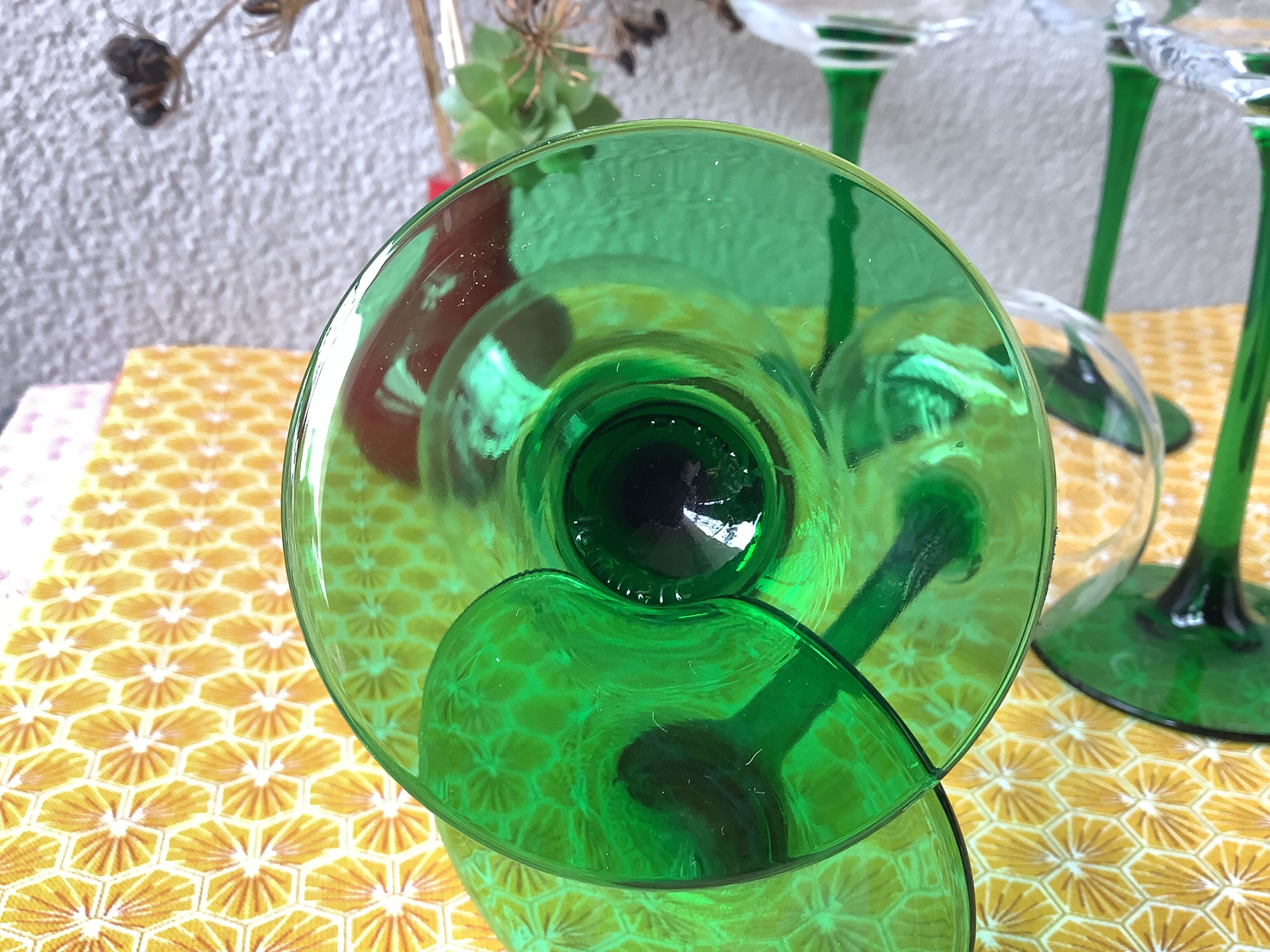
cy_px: 476
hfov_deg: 58.4
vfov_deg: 45.4
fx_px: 1137
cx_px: 635
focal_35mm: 31
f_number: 2.4
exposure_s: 1/60
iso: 80
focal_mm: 3.3
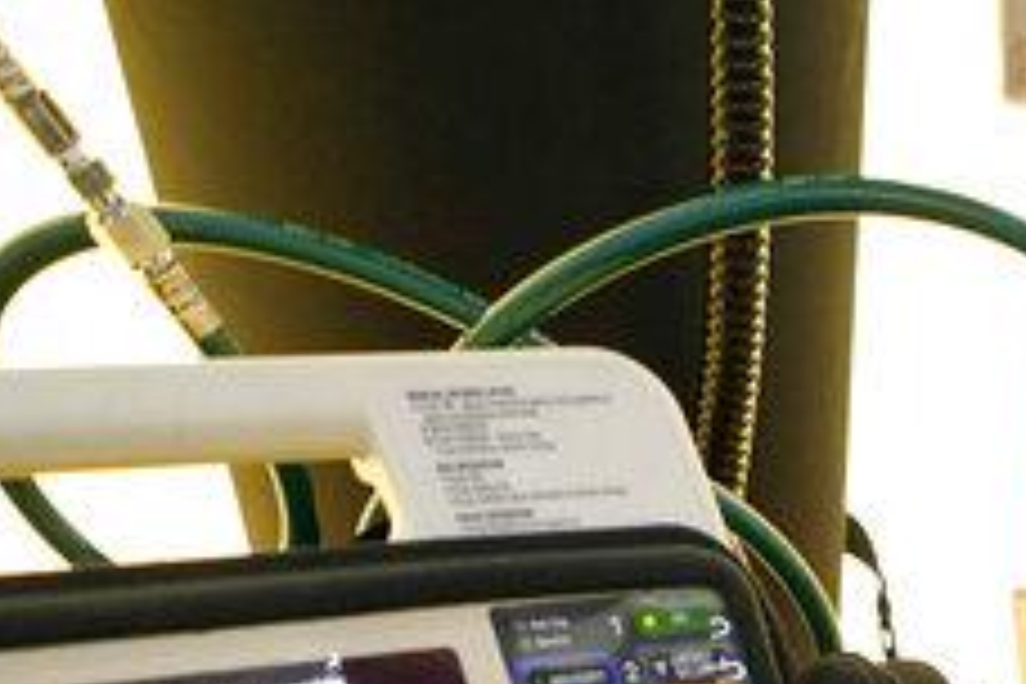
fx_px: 2052
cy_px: 1532
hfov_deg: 22.6
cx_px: 1570
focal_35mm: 72
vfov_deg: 14.3
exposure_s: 1/250
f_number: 2.8
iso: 1250
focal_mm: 16
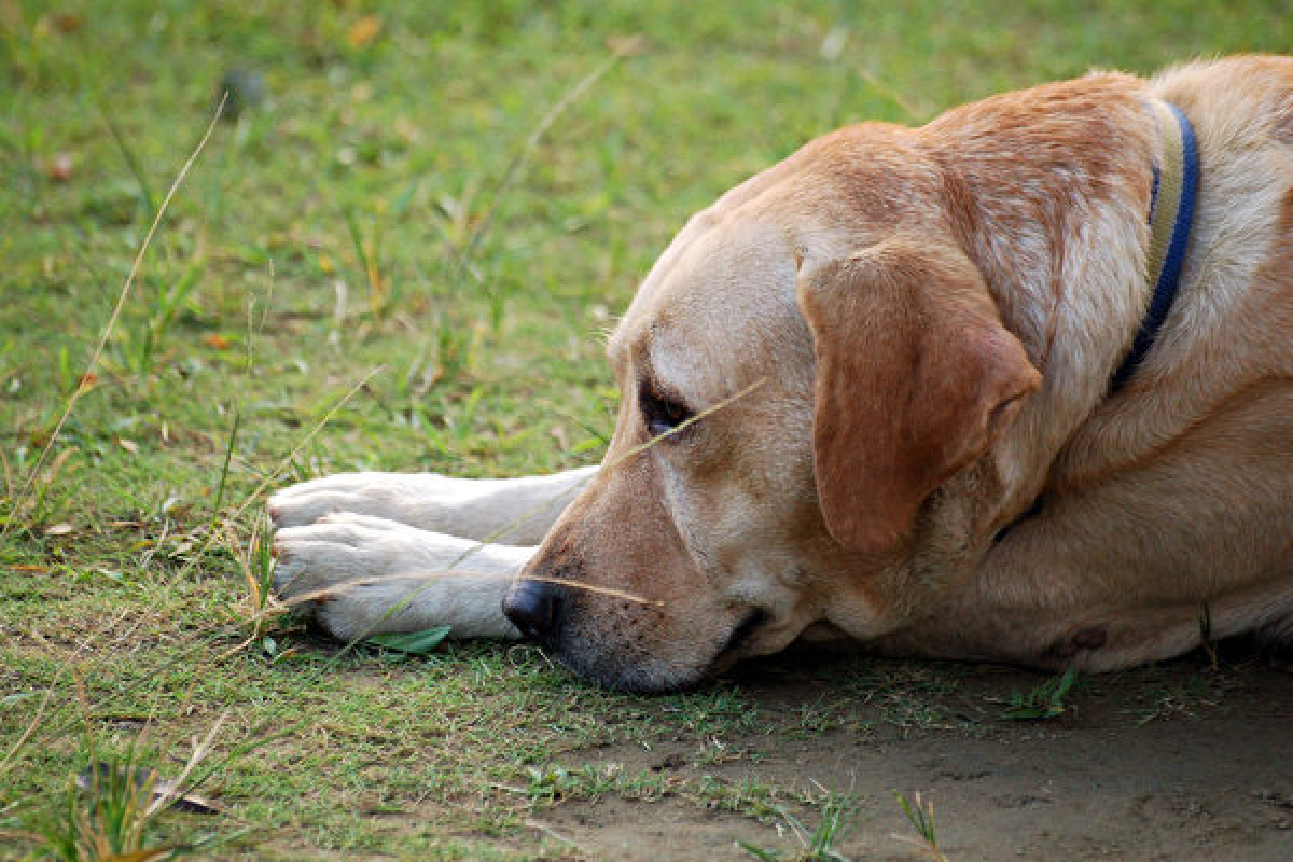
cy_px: 431
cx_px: 646
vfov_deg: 4.2
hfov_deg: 6.2
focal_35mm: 330
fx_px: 11852
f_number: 5.3
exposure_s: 1/250
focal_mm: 220
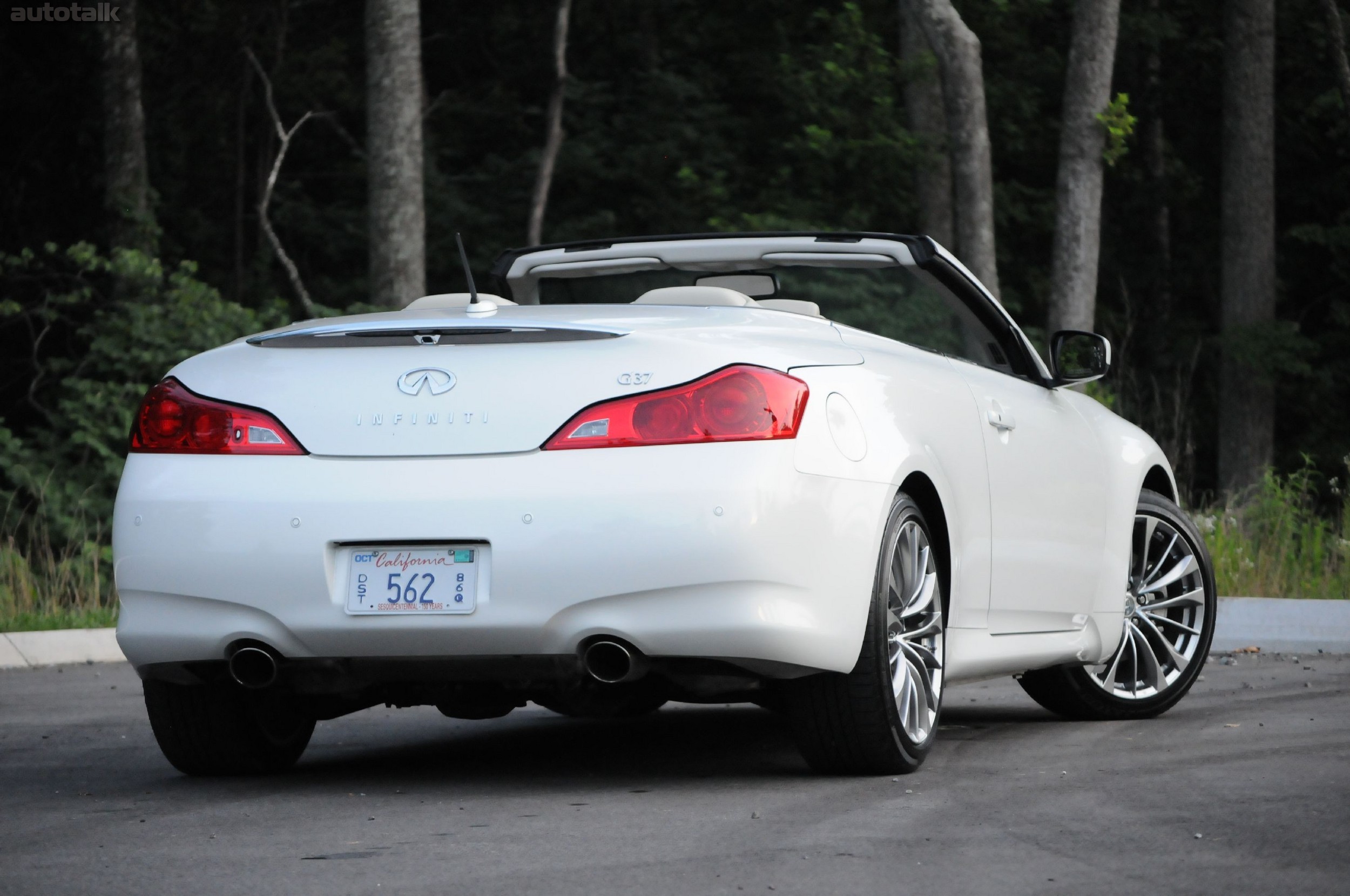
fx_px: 5057
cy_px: 448
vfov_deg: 10.1
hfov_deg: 15.2
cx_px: 675
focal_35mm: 135
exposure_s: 1/250
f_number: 5
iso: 2000
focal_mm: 90
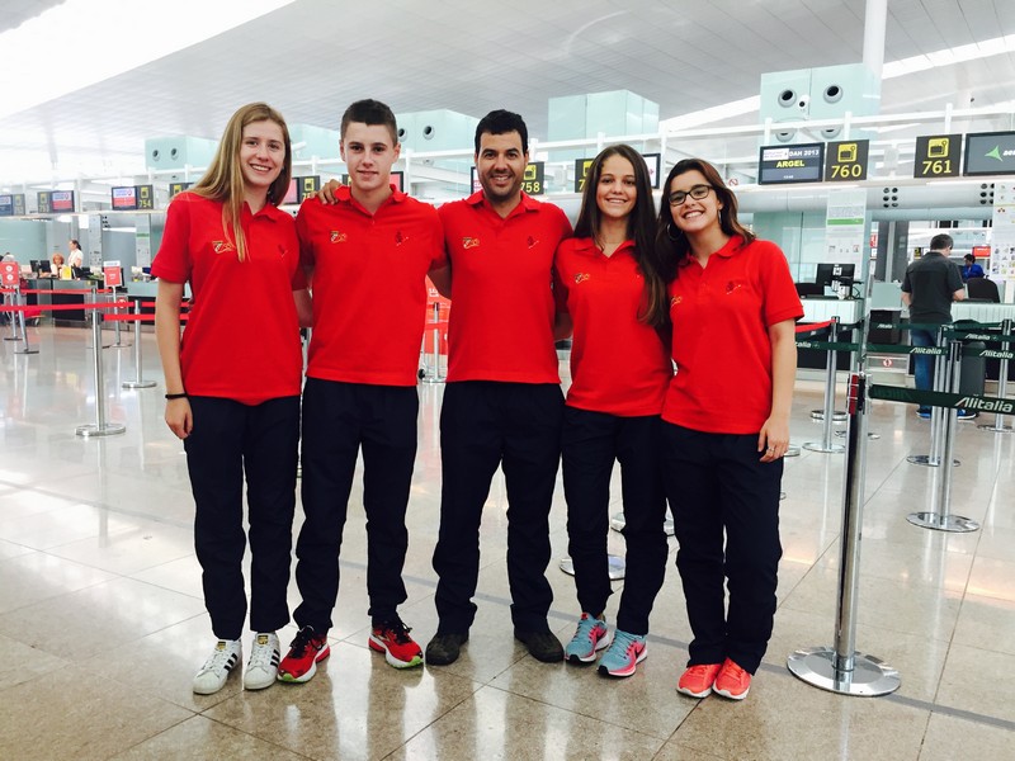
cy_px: 380
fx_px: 850
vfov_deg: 48.2
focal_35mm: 29
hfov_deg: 61.7
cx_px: 508
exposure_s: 1/33
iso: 64
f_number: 2.2
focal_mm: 4.15
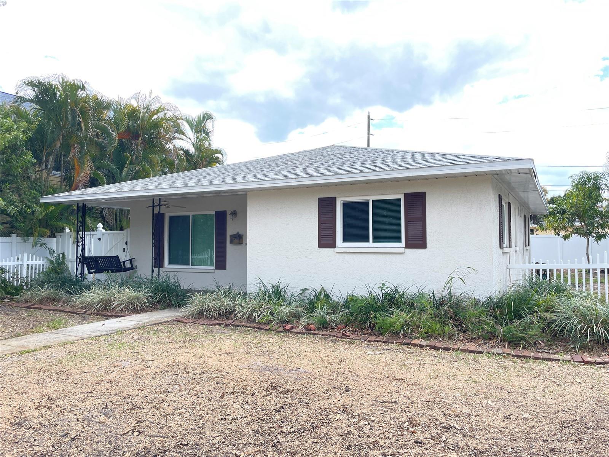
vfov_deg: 53.1
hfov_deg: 67.3
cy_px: 228
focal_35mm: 26
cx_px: 304
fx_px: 457
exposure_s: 1/587
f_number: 1.6
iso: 32
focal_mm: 4.2
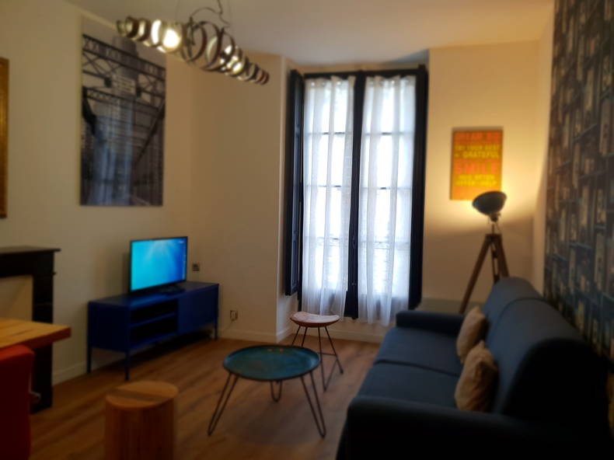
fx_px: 461
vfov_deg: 53.0
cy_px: 230
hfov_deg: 67.3
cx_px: 307
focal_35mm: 26
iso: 64
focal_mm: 4.3
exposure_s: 1/50
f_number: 1.5
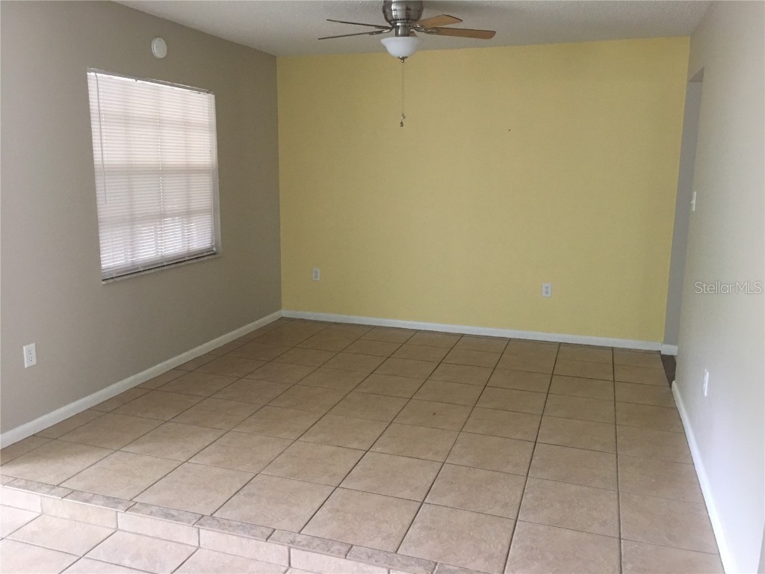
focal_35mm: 29
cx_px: 382
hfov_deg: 61.7
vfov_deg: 48.2
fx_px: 641
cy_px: 287
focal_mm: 4.15
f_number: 2.2
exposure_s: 1/10
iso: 80
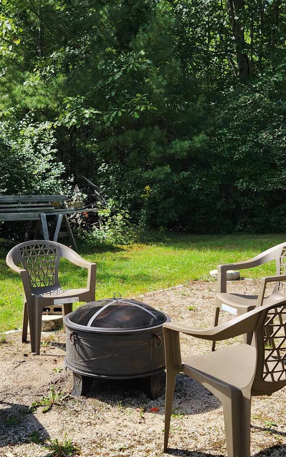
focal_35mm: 44
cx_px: 121
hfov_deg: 29.2
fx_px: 549
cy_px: 282
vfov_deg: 44.9
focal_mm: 5.4
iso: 20
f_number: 1.8
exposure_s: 1/705
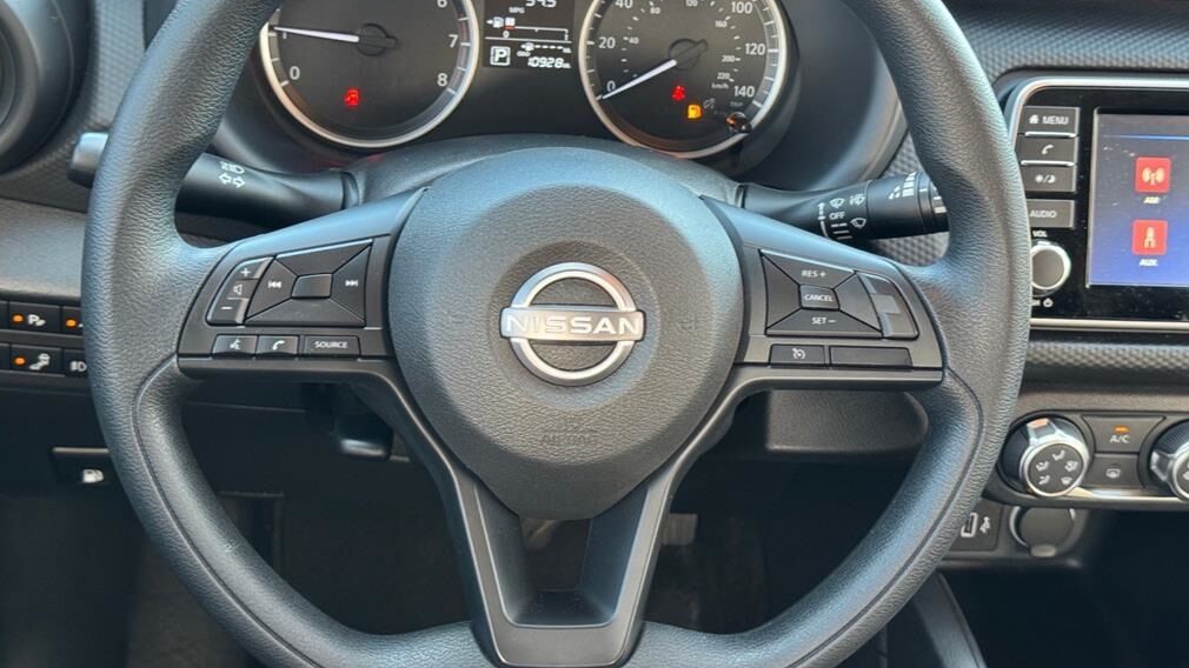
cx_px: 593
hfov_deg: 39.2
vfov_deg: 22.6
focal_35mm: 53
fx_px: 1671
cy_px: 274
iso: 200
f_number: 1.78
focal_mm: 6.76
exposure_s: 1/60
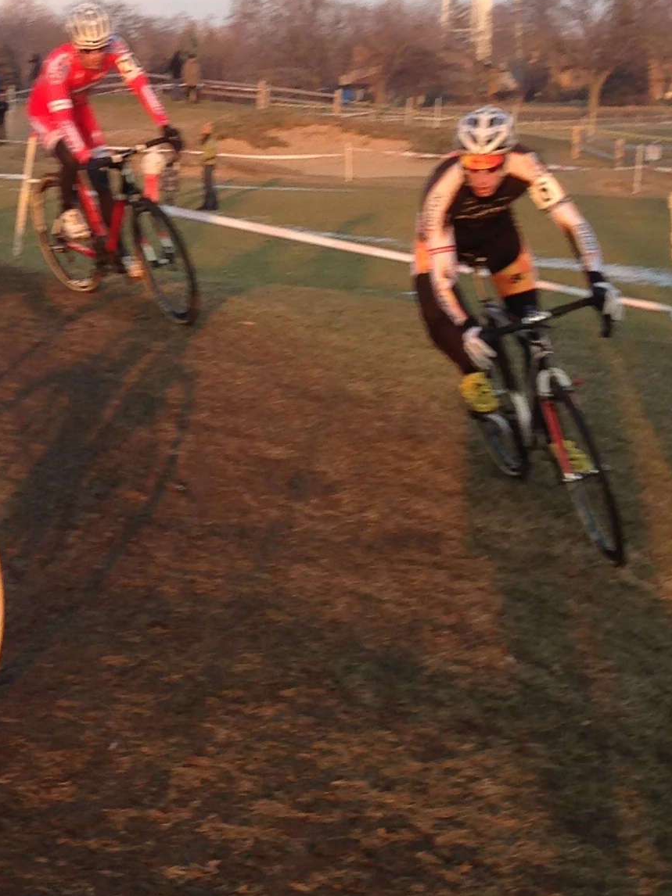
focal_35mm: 94
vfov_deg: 20.9
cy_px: 441
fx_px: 2434
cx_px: -235
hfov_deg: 14.9
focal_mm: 4.13
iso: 50
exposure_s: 1/217
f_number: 2.4
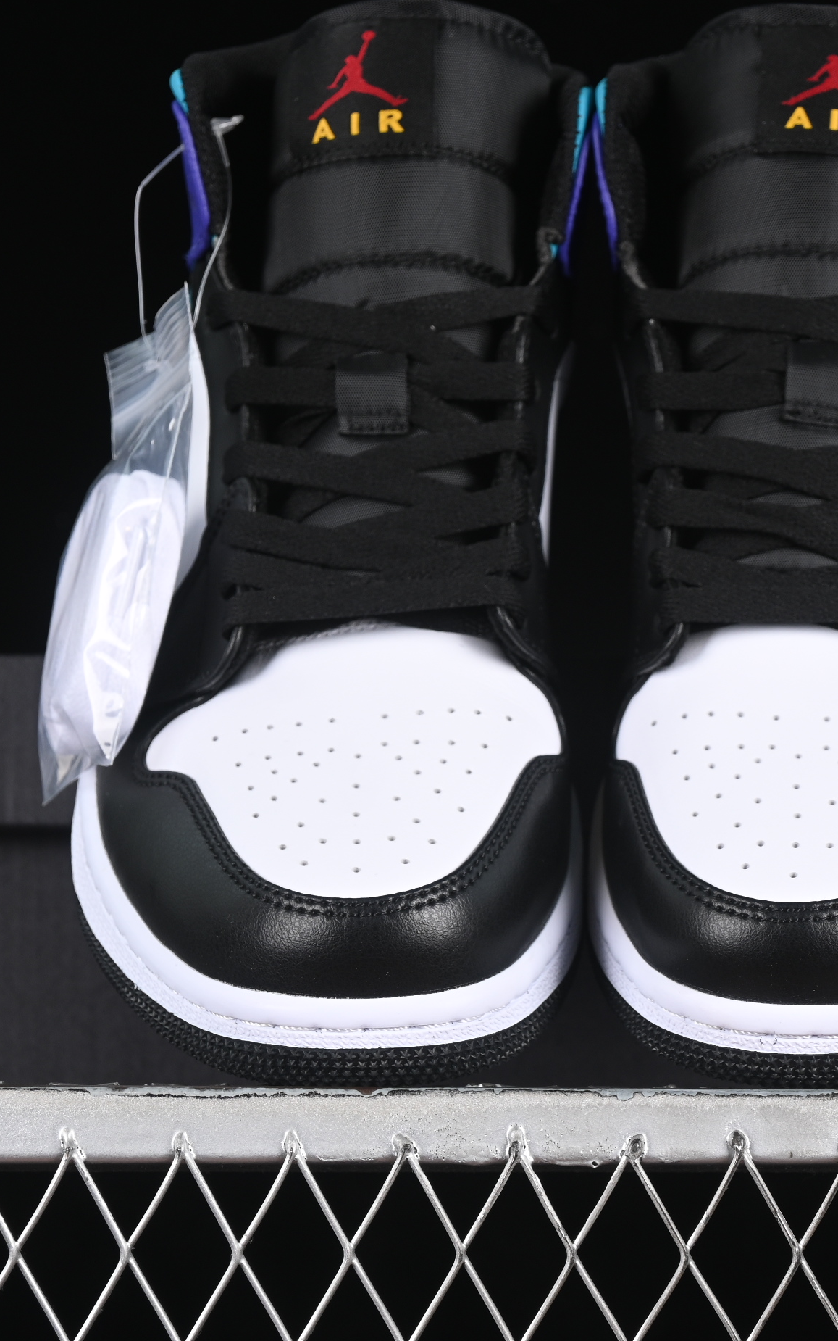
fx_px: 4200
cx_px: 593
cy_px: 670
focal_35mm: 115
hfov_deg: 11.4
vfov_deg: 18.1
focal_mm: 50
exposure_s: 1/60
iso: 160
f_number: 6.3
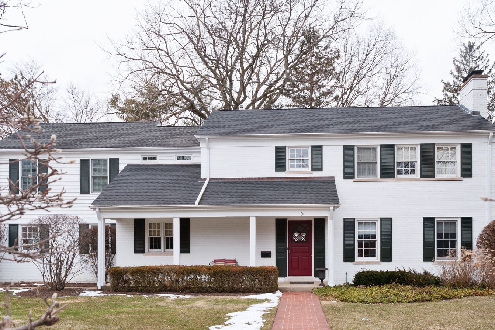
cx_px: 270
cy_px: 176
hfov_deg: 63.5
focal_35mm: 29
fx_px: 399
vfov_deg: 44.9
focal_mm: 24
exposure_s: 1/250
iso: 200
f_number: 8
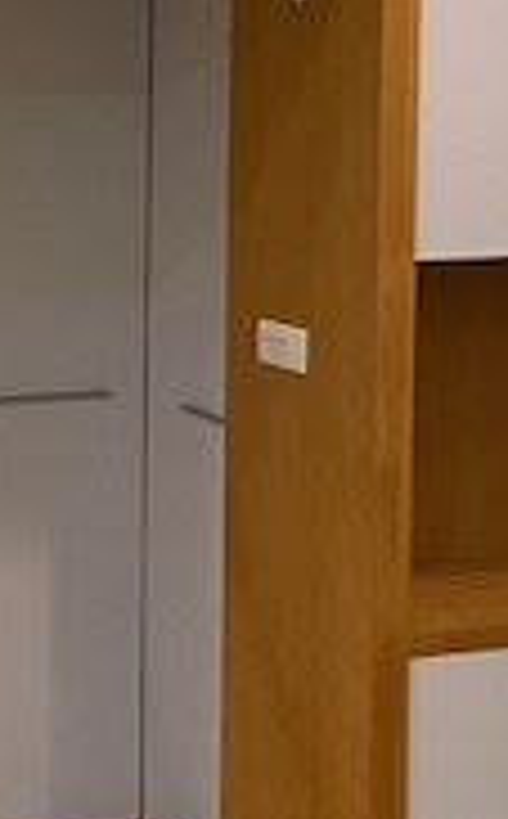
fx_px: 2270
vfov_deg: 19.9
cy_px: 40
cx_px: -306
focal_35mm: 102
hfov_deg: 12.0
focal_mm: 4.2
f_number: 1.6
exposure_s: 1/60
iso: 160
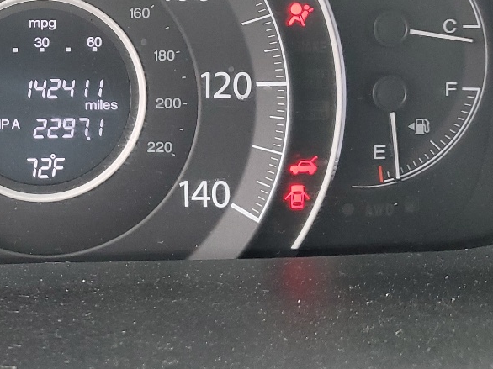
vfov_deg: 20.0
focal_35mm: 71
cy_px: -10
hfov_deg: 26.4
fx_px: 1011
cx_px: 38
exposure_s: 1/120
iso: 81
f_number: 1.5
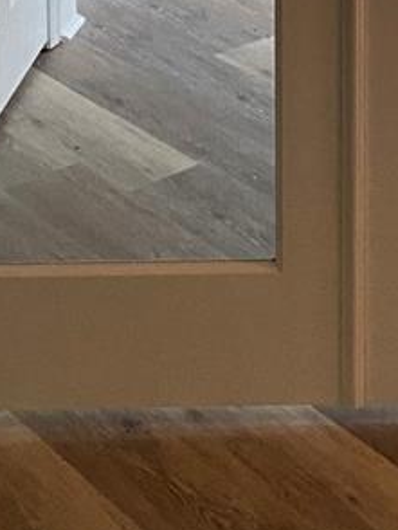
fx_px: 1623
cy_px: -469
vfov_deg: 15.5
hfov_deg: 13.7
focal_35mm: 106
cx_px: 445
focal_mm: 4.25
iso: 250
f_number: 1.8
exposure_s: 1/60
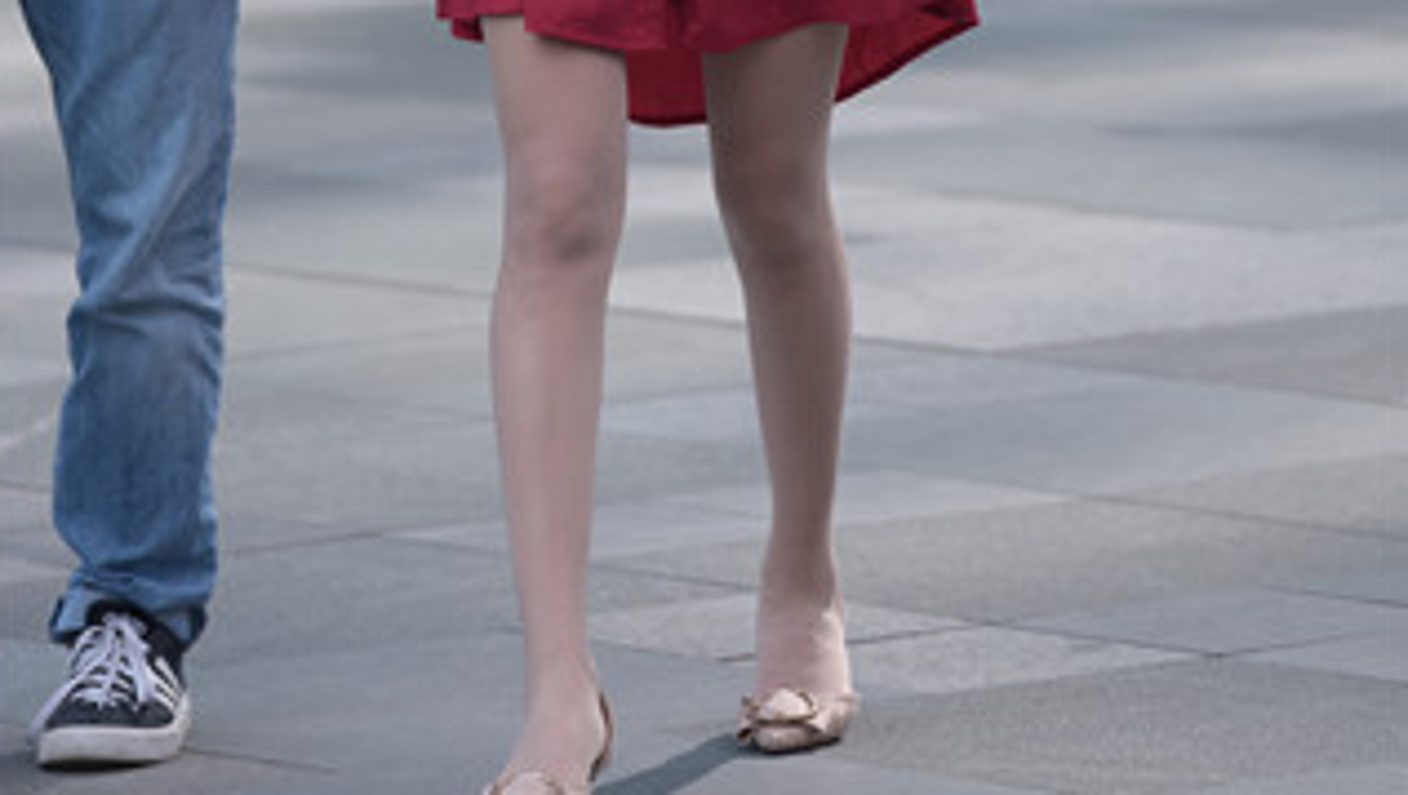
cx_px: 702
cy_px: -200
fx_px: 10949
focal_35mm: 293
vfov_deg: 4.1
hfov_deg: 7.4
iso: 200
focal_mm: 185
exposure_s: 1/800
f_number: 4
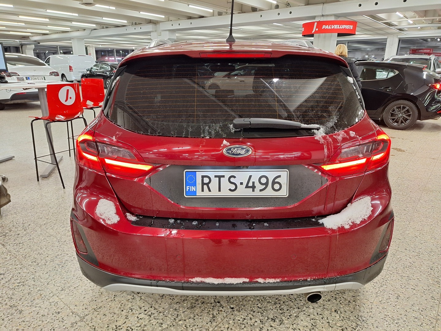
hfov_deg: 73.9
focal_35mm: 23
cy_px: 166
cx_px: 220
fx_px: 293
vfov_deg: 58.9
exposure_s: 1/50
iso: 125
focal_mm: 5.54
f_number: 1.8
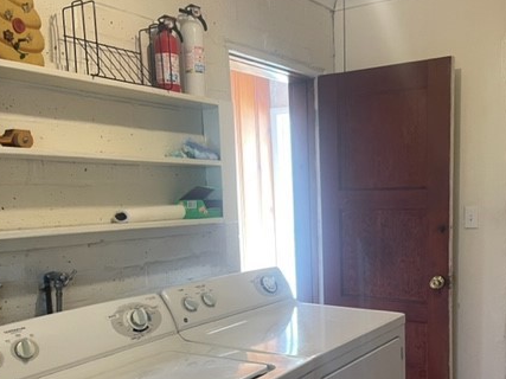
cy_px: 257
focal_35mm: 39
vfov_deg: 36.4
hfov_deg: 47.3
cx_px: 324
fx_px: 570
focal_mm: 4.2
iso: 125
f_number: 1.6
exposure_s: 1/60
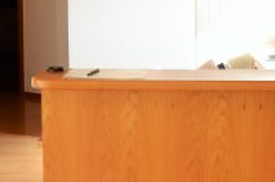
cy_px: 15
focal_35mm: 94
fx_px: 716
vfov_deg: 14.3
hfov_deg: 21.7
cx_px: 150
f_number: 4
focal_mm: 18
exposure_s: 1/80
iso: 320
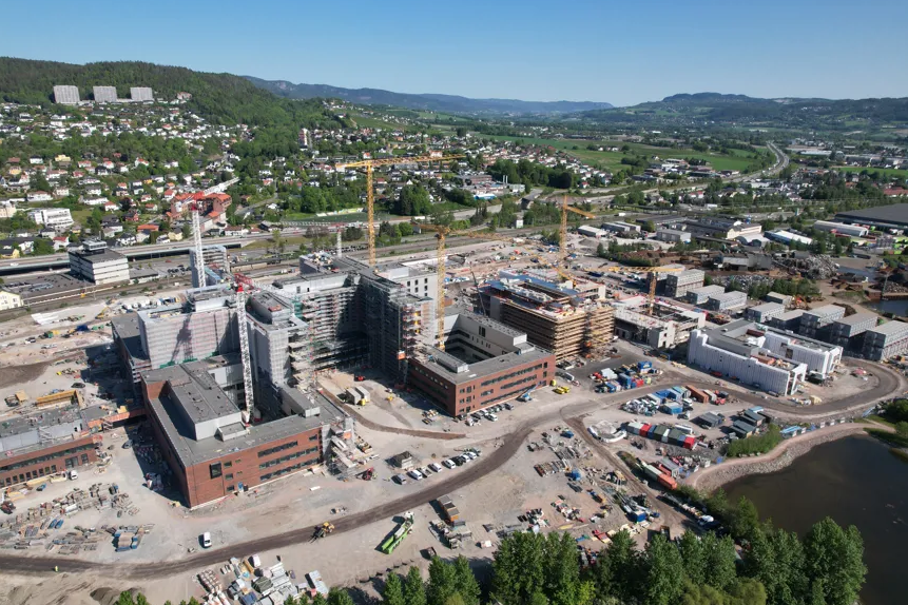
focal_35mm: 23
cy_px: 292
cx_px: 434
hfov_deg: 76.1
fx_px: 580
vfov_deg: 55.1
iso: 110
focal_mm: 8.38
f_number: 2.8
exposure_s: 1/250
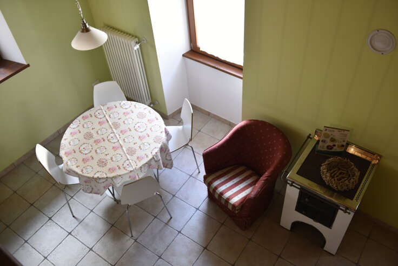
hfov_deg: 58.7
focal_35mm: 32
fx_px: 354
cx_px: 199
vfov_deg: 41.1
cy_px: 133
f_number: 2.8
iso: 560
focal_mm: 32
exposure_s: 1/30
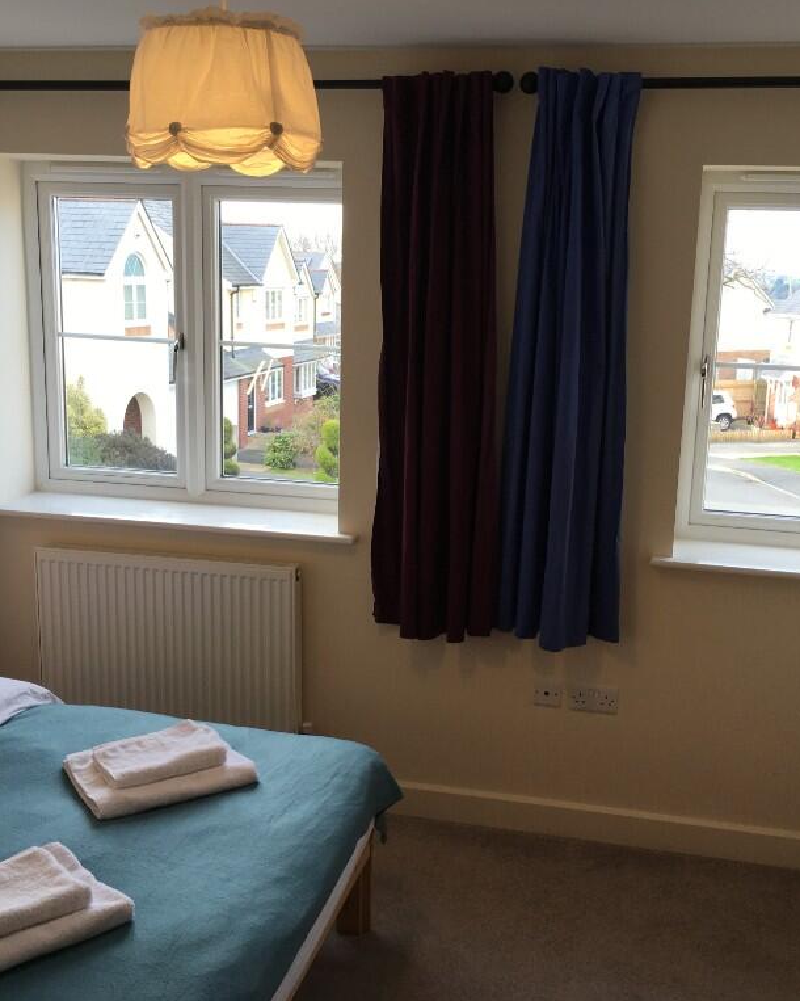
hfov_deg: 39.1
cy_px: 500
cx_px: 439
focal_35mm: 38
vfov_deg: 47.9
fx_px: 1125
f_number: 2.2
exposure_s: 1/100
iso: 25
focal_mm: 4.15
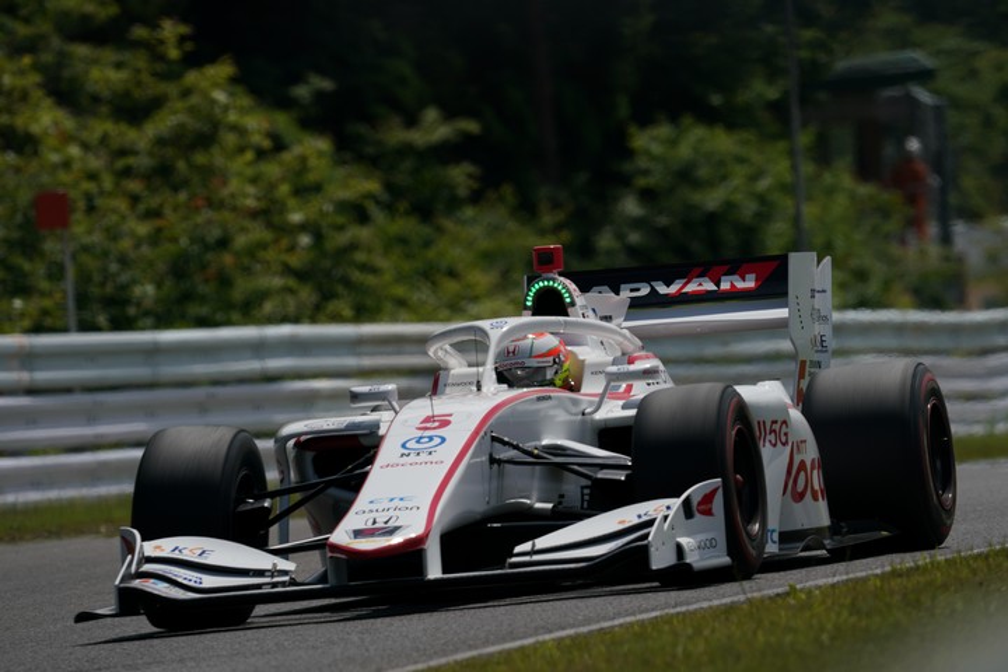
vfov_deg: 2.3
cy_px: 336
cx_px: 504
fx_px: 16799
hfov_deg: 3.4
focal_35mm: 600
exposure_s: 1/1000
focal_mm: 600
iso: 200
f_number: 10
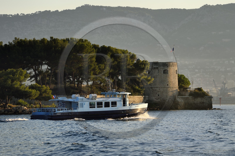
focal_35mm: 200
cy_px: 78
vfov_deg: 6.9
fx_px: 1304
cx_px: 118
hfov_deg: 10.3
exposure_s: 1/400
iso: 200
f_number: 9
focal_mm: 200
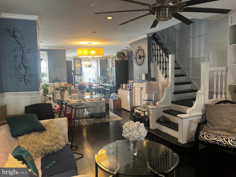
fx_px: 177
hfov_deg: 67.3
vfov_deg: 53.1
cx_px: 118
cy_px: 88
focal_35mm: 26
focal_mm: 5.7
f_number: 1.5
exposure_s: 1/60
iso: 200
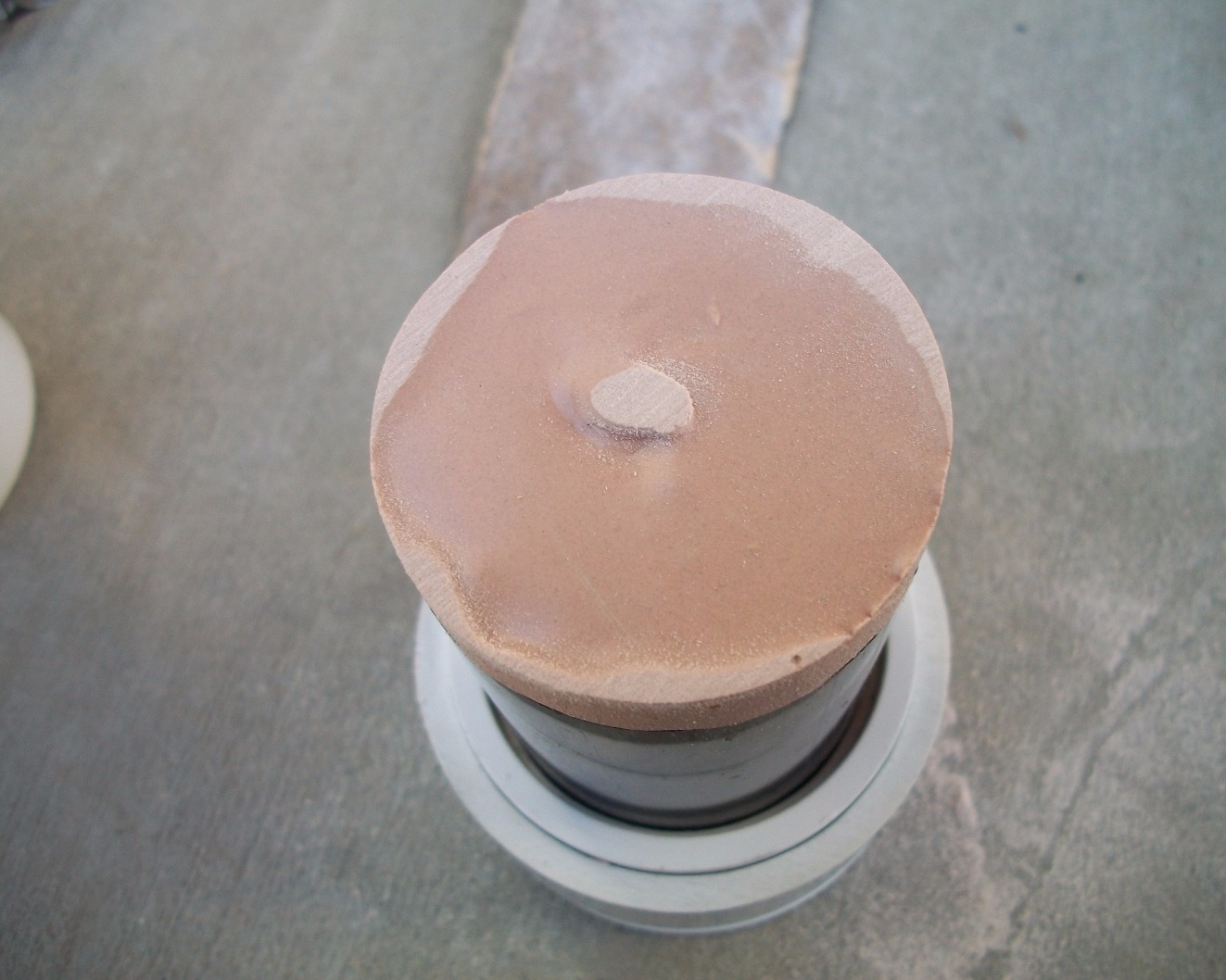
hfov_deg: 52.8
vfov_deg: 43.3
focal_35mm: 34
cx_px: 631
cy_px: 484
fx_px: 1234
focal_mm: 5.7
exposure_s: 1/100
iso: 80
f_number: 2.9
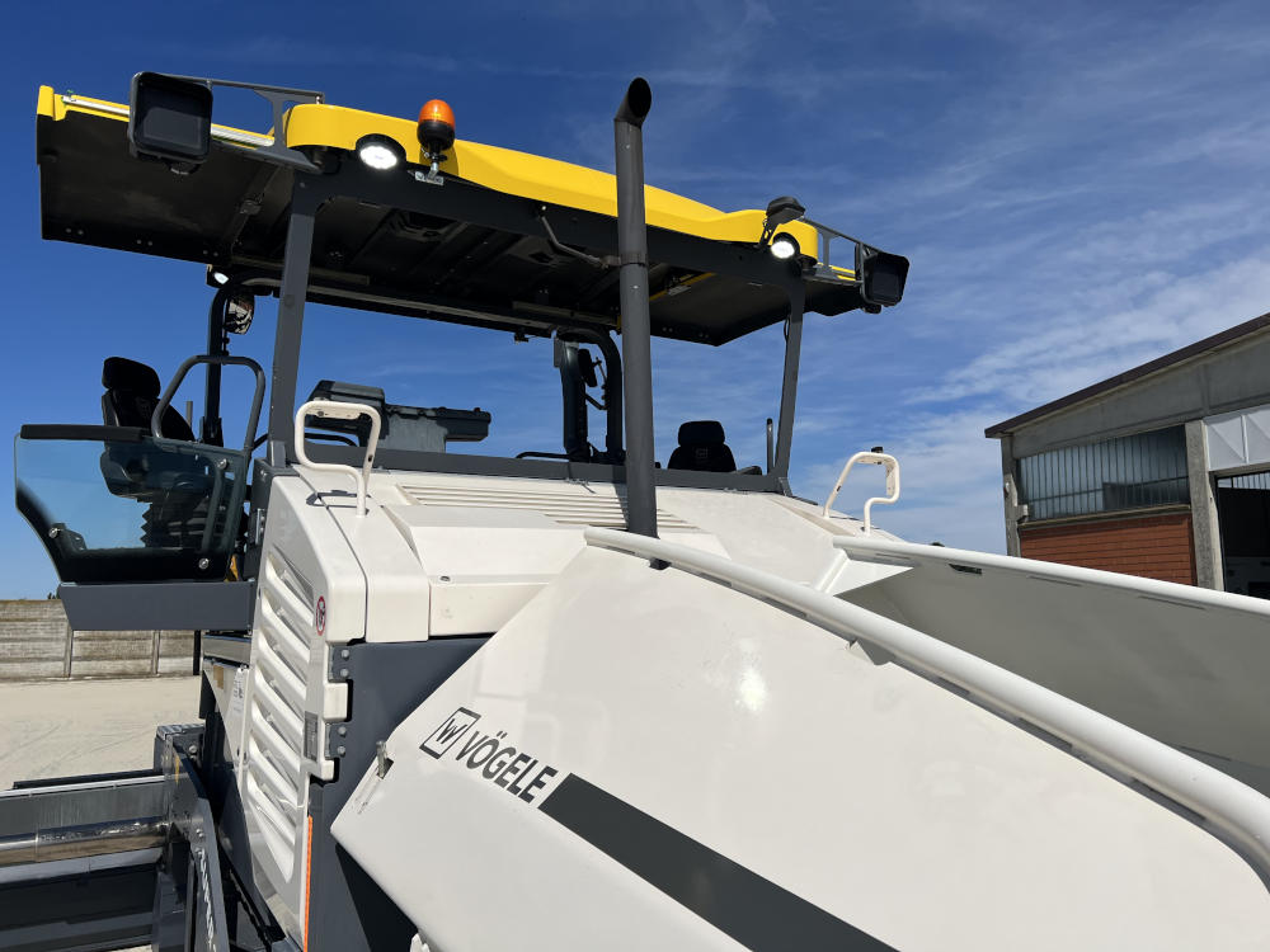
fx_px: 954
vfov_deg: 53.1
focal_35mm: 26
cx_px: 635
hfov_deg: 67.3
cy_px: 476
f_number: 1.5
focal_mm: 5.7
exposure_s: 1/12658
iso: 50
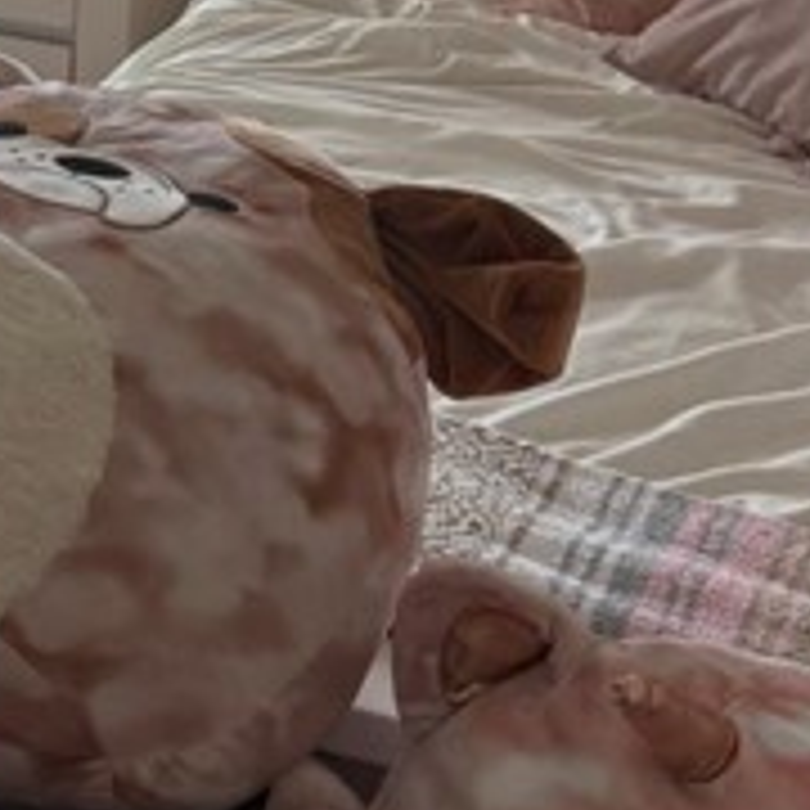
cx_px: -356
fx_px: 3203
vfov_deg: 14.1
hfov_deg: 13.7
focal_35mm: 121
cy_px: -76
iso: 125
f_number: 1.78
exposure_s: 1/222
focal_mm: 6.76
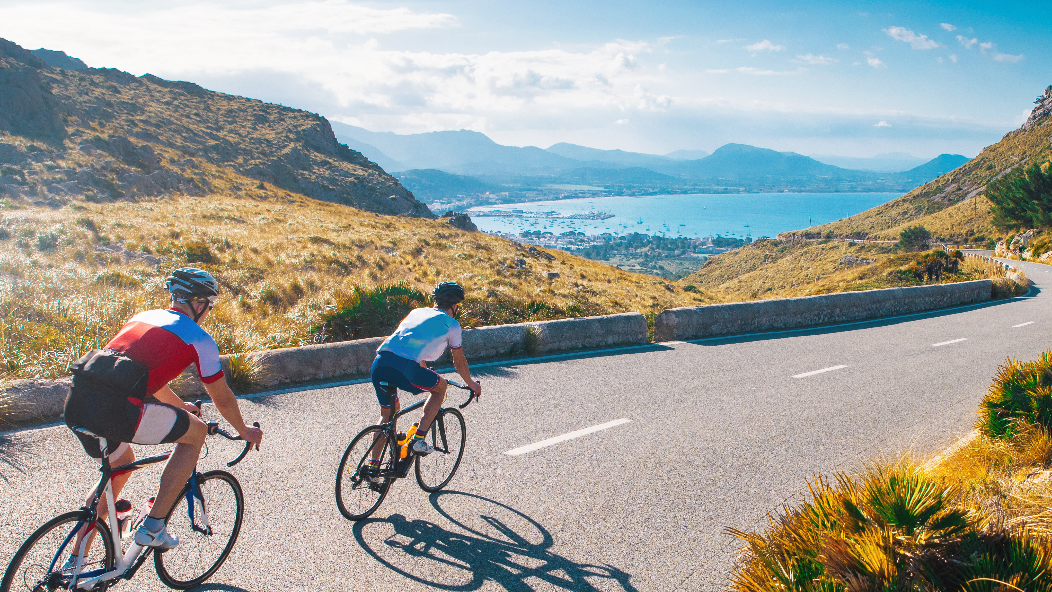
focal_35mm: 37
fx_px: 1032
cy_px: 370
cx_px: 635
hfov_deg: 53.6
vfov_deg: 31.8
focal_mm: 24
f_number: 5.6
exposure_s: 1/1600
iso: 500
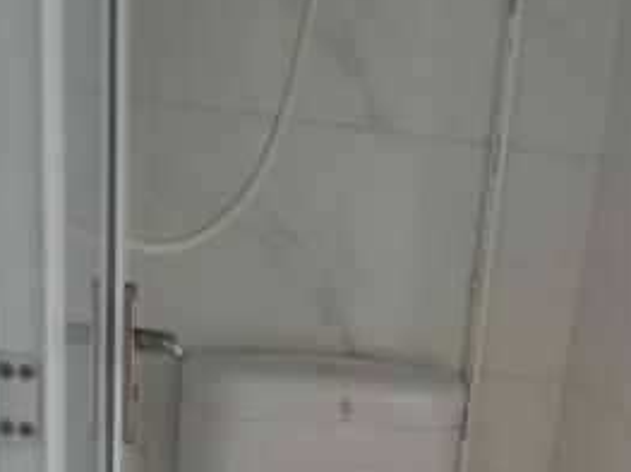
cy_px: 700
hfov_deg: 26.4
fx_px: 1330
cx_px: 470
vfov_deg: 18.1
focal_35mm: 73
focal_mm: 6.72
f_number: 1.69
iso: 50
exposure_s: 1/206
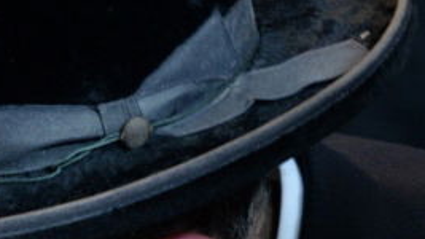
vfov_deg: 4.8
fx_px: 2828
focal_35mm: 251
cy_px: 411
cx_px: -123
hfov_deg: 8.5
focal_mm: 50
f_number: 5.6
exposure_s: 1/60
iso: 2000
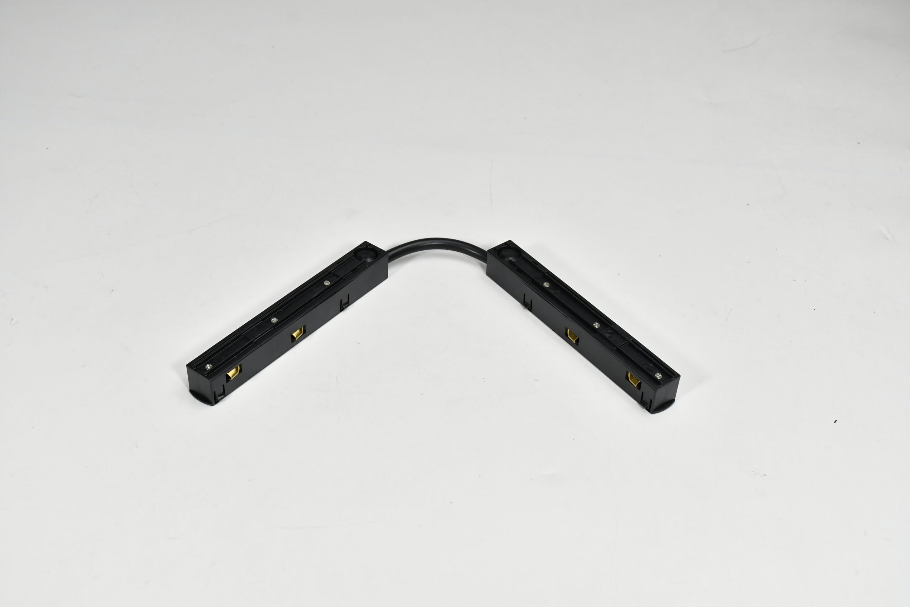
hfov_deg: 41.1
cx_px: 455
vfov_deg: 28.1
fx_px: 1213
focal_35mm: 48
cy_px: 304
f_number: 8
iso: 800
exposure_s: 1/160
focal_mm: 32
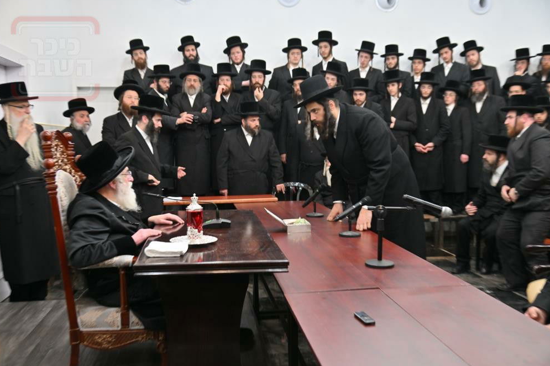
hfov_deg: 54.4
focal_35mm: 35
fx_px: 535
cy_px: 180
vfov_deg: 37.8
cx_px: 275
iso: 640
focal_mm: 34
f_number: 4
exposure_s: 1/200
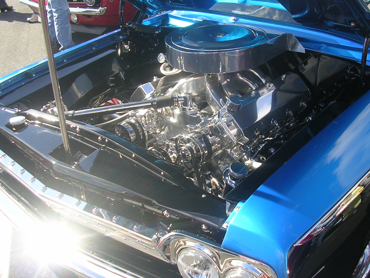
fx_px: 502
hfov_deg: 40.2
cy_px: 122
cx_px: 228
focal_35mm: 47
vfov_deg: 30.8
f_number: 2.8
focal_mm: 5.8
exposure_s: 1/331
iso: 50
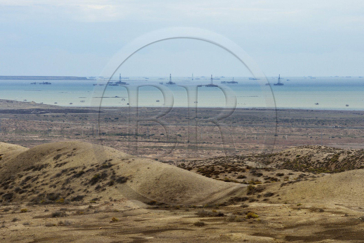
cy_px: 122
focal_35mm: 200
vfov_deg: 6.9
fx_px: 2022
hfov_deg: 10.3
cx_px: 182
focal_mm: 200
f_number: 11
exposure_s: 1/500
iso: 400
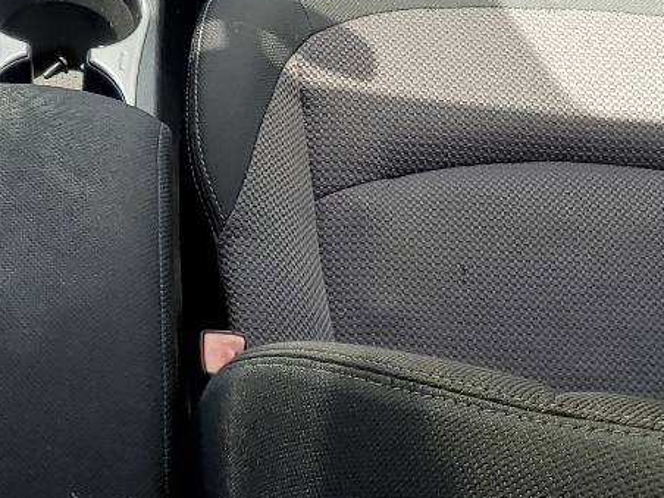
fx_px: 1765
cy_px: -128
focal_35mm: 92
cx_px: -28
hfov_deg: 20.5
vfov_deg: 15.4
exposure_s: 1/333
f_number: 1.5
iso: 50
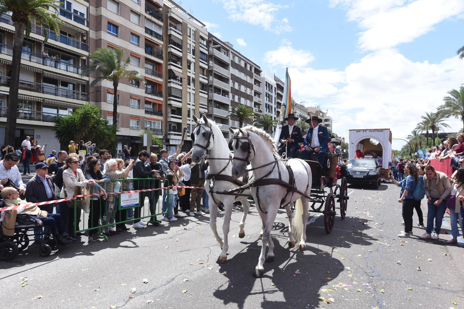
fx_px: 309
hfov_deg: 73.7
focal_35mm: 24
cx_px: 232
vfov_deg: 53.2
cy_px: 154
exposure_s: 1/250
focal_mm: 24
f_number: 7.1
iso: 100
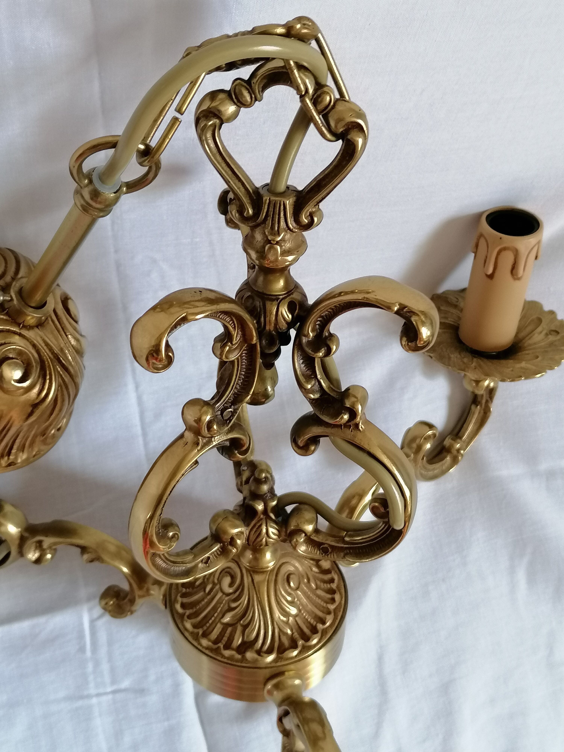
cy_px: 376
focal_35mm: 42
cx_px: 282
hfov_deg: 34.3
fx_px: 912
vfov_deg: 44.8
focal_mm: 4.75
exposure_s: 1/33.3
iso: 320
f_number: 1.8
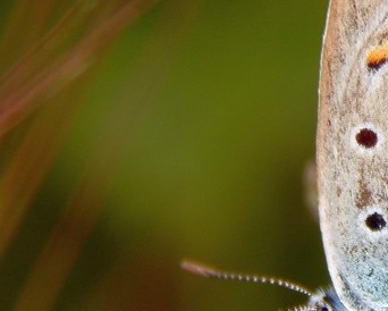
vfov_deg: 3.2
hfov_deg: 4.0
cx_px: 427
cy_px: 146
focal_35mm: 477
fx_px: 5481
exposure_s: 1/60
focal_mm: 37.1
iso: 125
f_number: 10.9
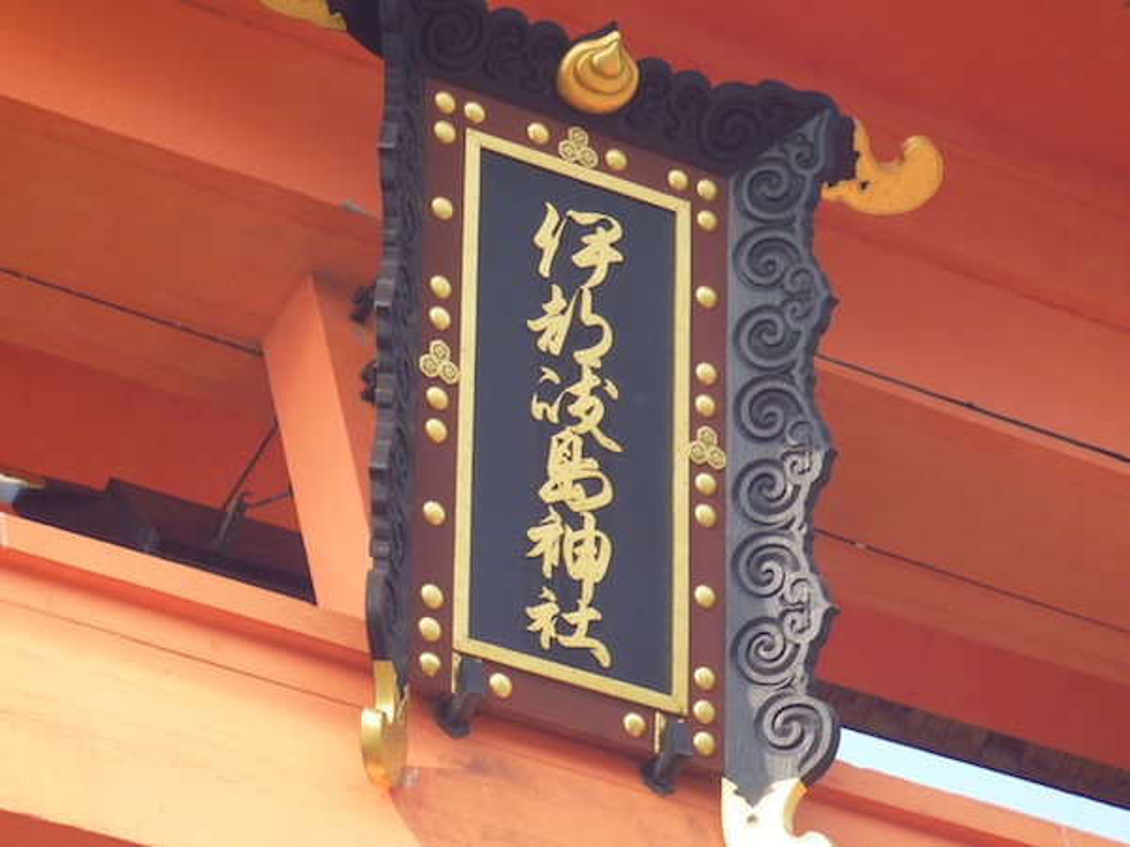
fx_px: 5582
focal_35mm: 171
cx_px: 565
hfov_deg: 11.6
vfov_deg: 8.7
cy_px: 424
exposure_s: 1/125
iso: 160
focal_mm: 25.2
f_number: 5.9
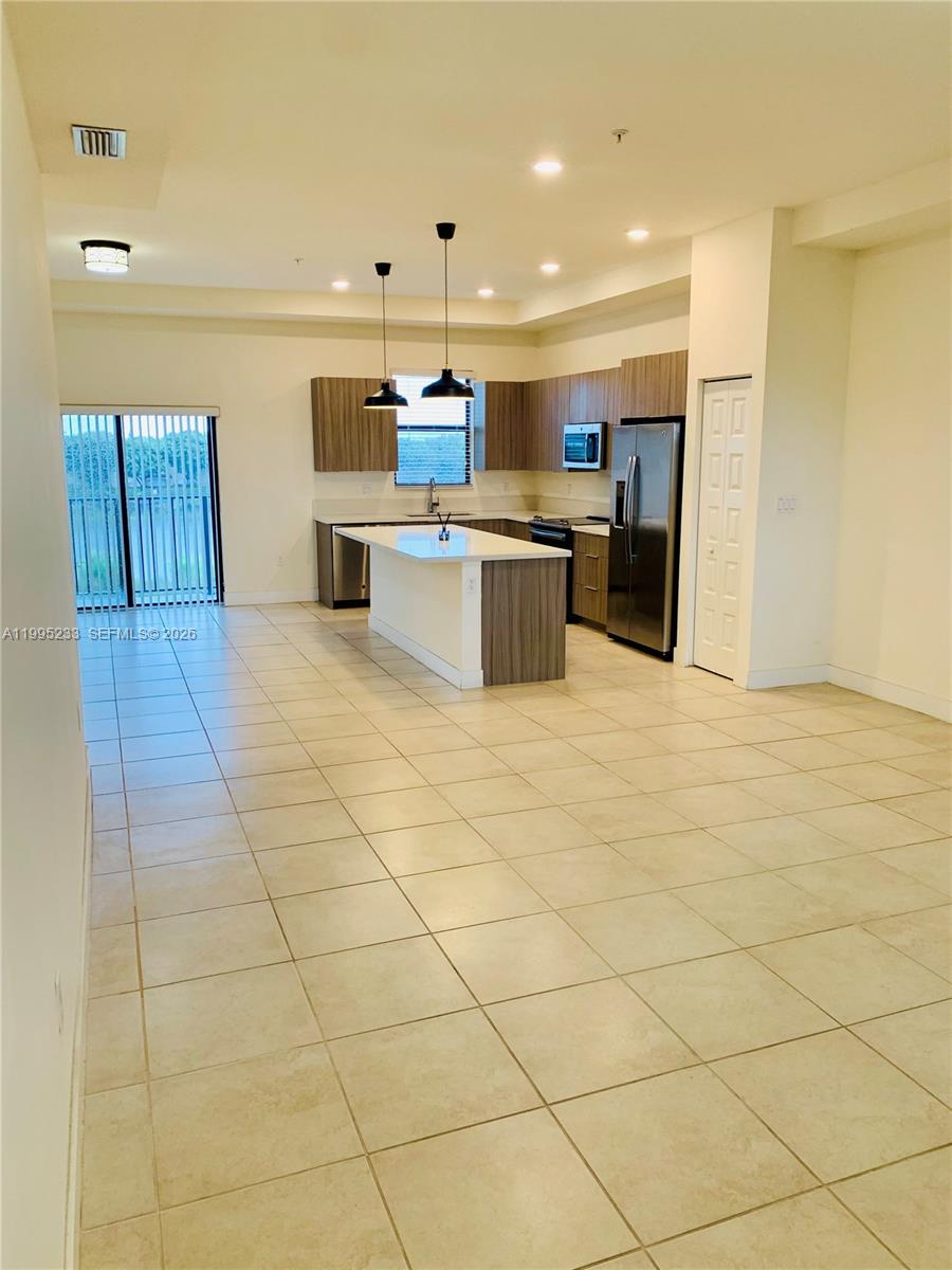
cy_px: 635
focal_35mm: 26
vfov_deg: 67.3
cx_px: 476
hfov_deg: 53.1
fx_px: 953
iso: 80
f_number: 1.8
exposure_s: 1/60
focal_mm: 4.25
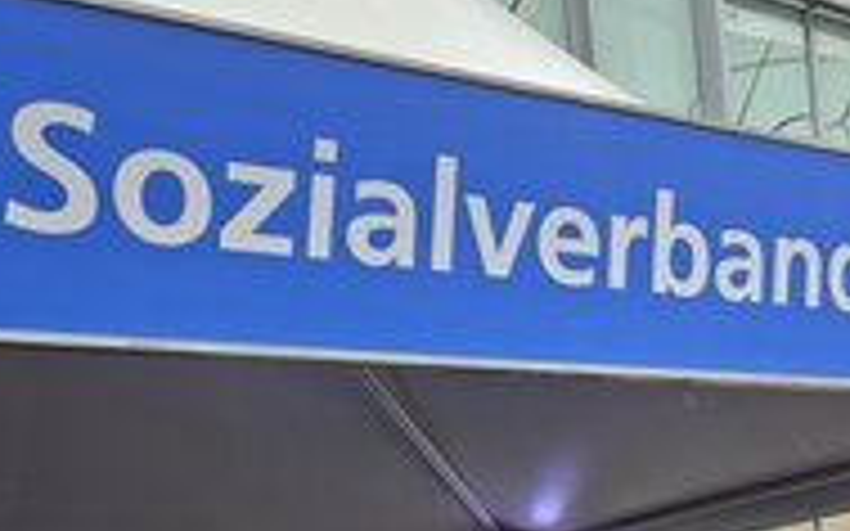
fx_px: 1505
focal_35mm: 65
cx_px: 848
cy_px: 745
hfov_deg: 29.5
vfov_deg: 18.2
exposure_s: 1/308
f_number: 1.8
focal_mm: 5.4
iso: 25
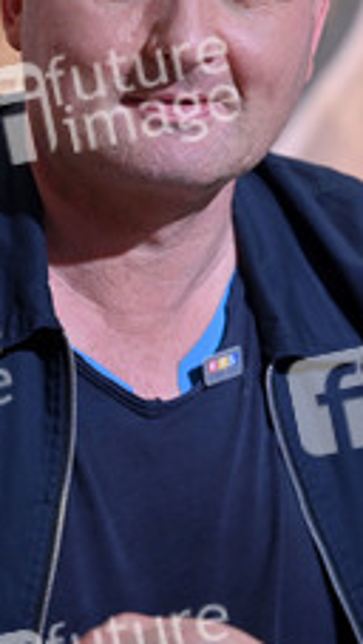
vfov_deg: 16.6
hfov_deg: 9.4
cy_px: 247
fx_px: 2203
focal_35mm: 129
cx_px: 177
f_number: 2.8
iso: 1000
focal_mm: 70
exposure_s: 1/320
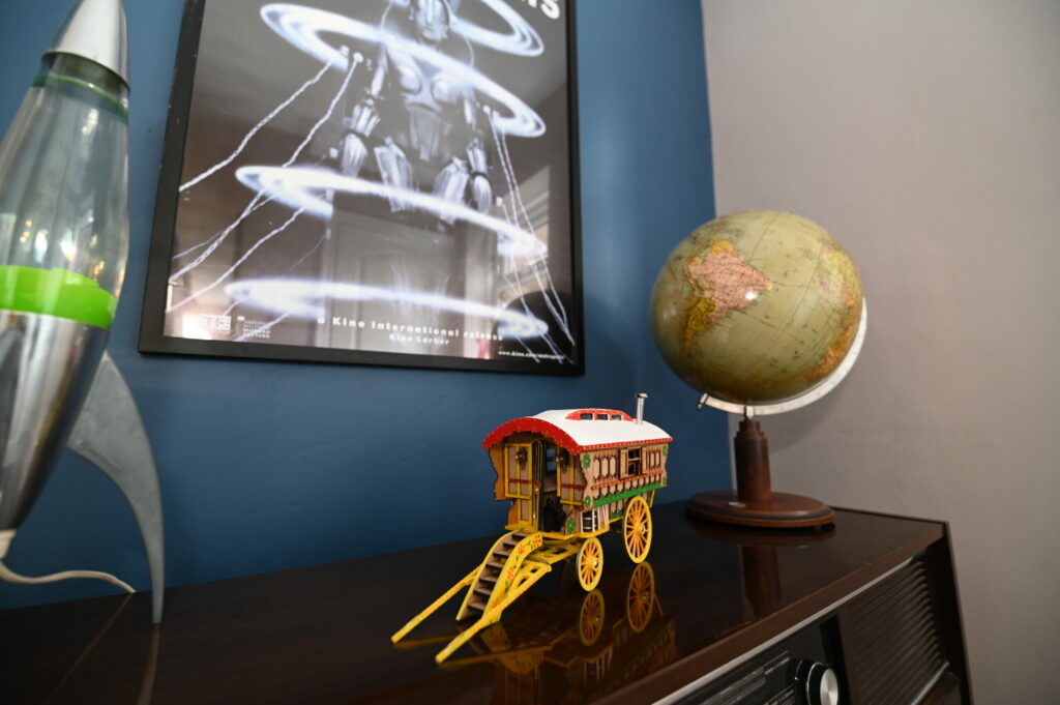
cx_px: 530
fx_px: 441
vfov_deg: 77.2
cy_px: 352
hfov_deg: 100.4
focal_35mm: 15
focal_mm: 15
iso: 2000
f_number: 2.8
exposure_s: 1/200
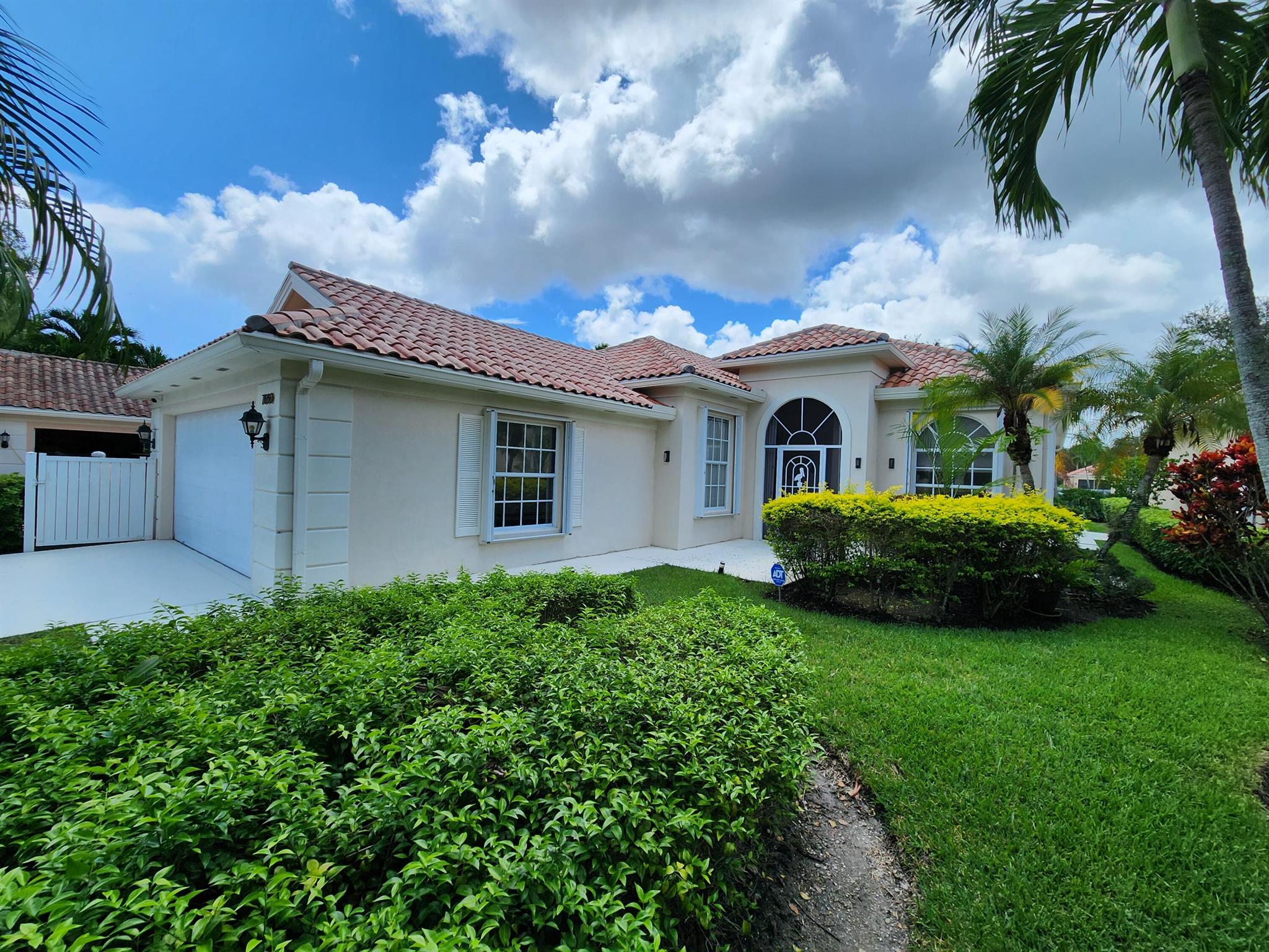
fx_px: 477
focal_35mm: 13
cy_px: 476
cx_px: 634
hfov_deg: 106.2
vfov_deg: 89.9
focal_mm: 2.2
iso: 50
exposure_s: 1/1789
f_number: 2.2
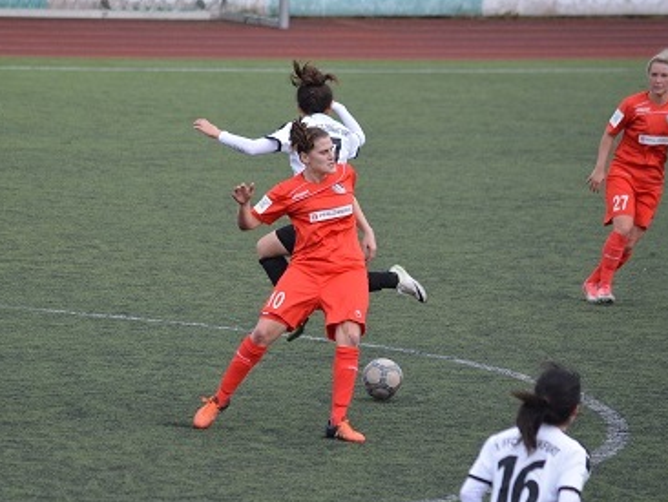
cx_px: 350
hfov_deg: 5.3
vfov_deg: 4.0
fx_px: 7261
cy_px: 264
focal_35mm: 376
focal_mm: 210
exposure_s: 1/1000
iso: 640
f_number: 5.3
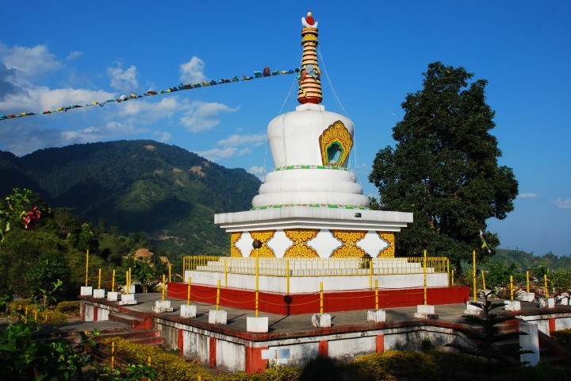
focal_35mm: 33
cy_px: 190
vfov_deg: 40.0
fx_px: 523
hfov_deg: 57.2
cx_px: 286
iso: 160
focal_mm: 22
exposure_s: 1/500
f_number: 9
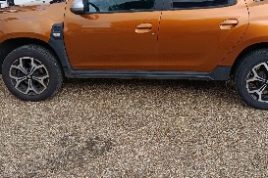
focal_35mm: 38
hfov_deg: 50.5
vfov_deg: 34.2
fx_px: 283
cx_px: 156
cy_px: 41
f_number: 1.7
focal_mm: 5.24
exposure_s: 1/100
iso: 53
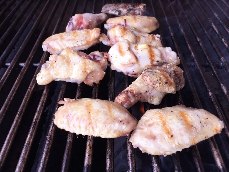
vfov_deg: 48.2
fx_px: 192
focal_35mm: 29
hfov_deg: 61.7
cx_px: 114
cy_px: 86
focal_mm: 4.15
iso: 50
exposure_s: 1/120
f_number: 2.2
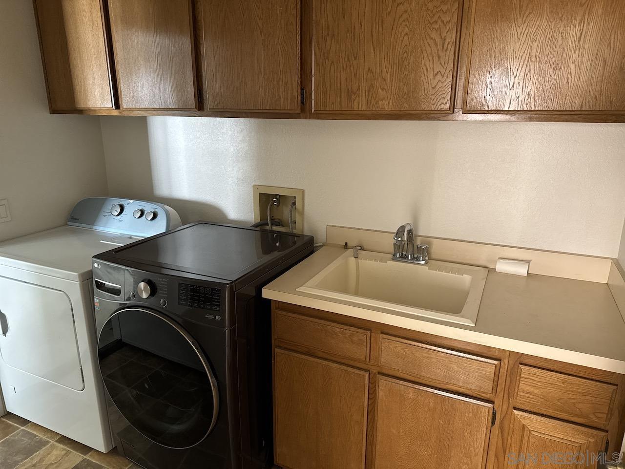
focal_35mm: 24
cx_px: 312
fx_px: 433
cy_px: 234
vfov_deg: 56.8
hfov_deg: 71.6
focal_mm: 6.76
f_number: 1.78
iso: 500
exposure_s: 1/60
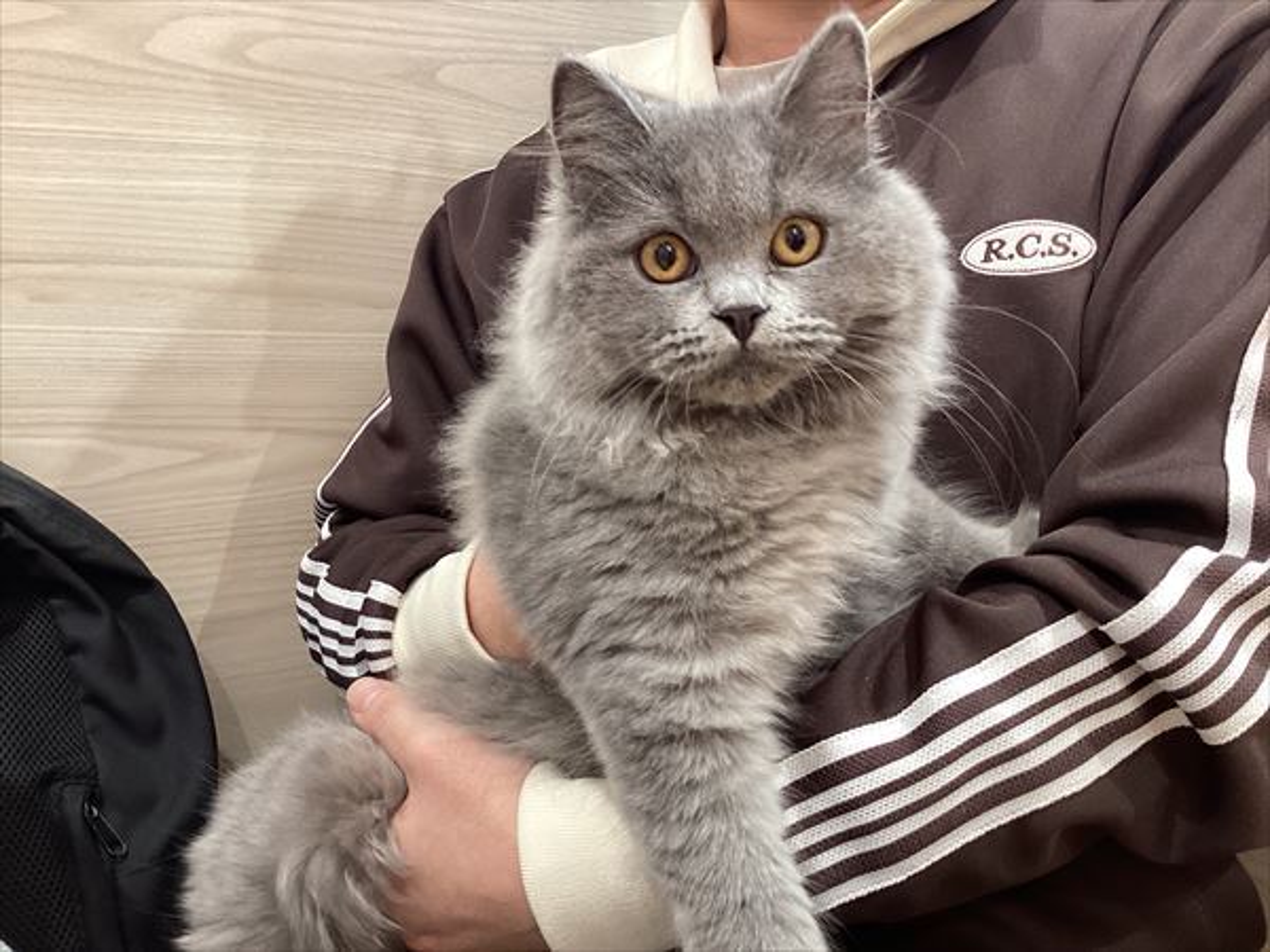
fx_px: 1137
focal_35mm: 31
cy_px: 476
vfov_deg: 45.4
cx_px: 635
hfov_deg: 58.4
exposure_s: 1/50
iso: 100
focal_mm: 3.3
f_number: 2.4
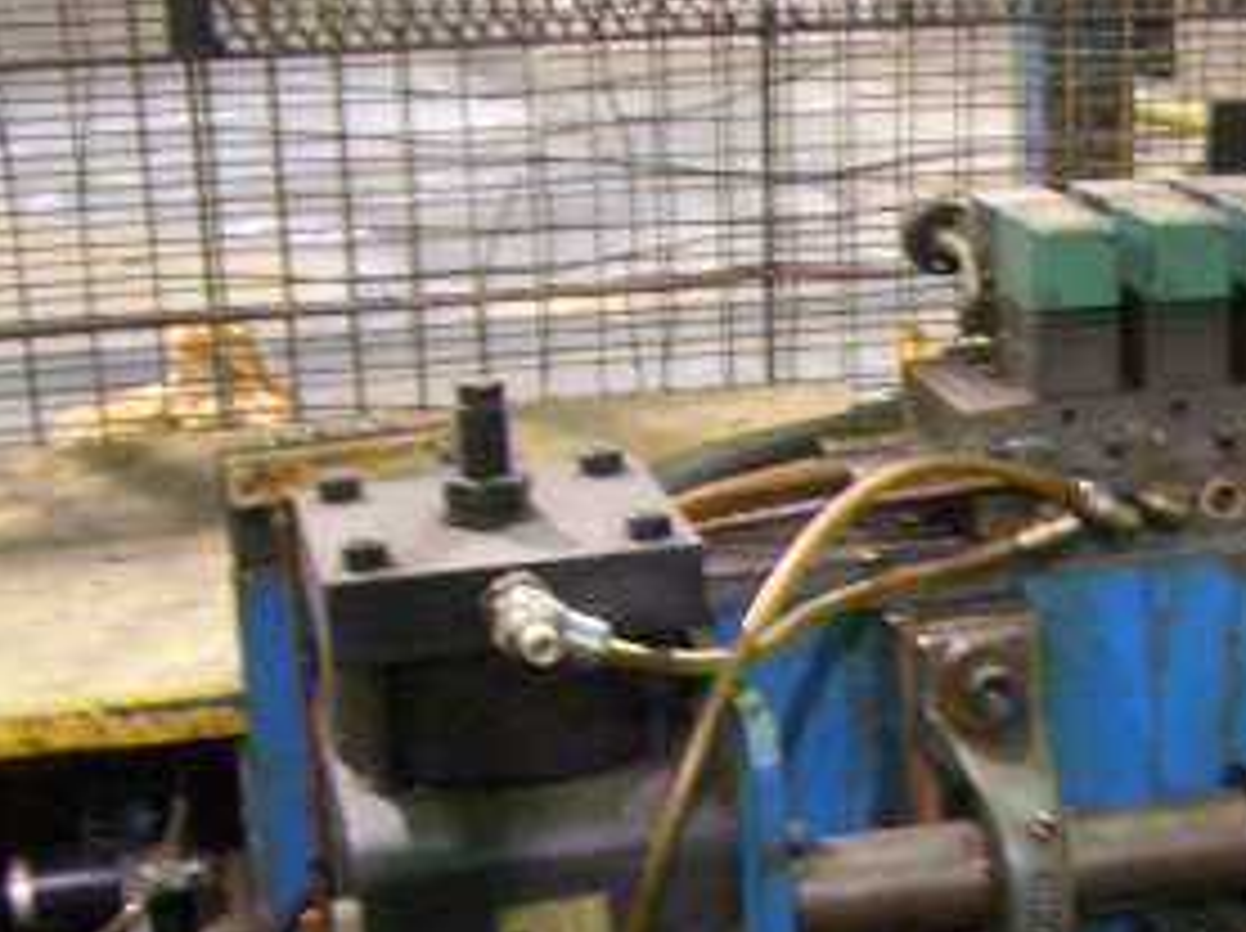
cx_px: 1134
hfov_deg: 23.5
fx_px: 2912
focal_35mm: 81
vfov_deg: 17.6
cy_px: 986
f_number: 2.6
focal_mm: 5.8
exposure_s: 1/8
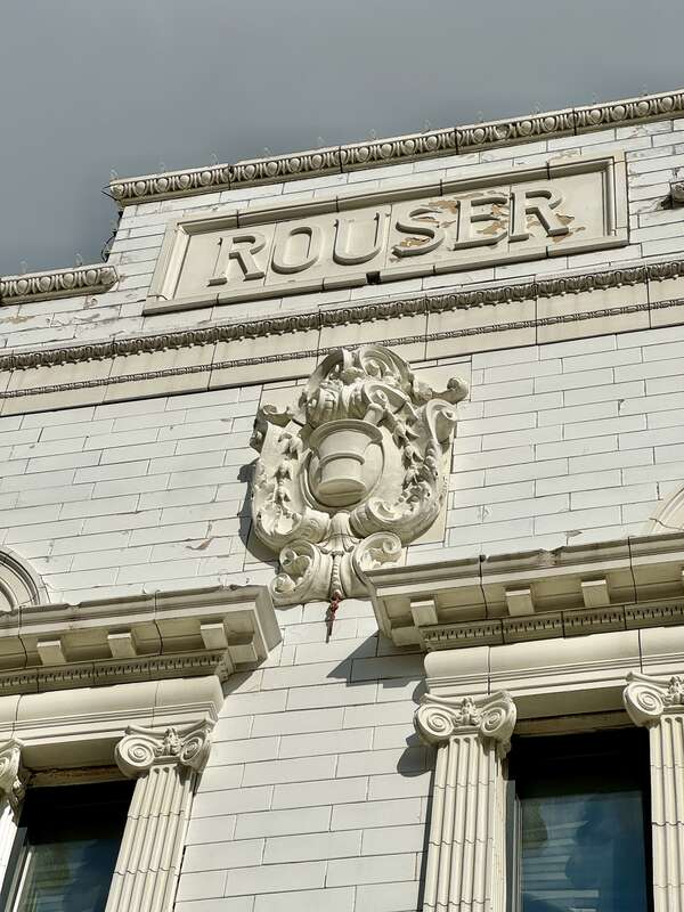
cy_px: 456
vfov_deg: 25.3
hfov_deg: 19.1
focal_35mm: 77
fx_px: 2029
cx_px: 342
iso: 25
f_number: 2.8
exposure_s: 1/2538
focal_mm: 9
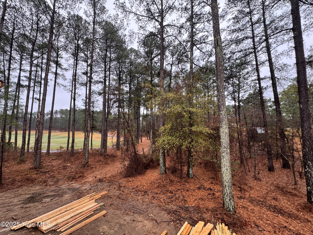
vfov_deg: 85.7
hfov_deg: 102.1
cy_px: 118
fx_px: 127
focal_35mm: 14
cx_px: 156
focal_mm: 2.22
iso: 160
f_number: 2.2
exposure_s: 1/99
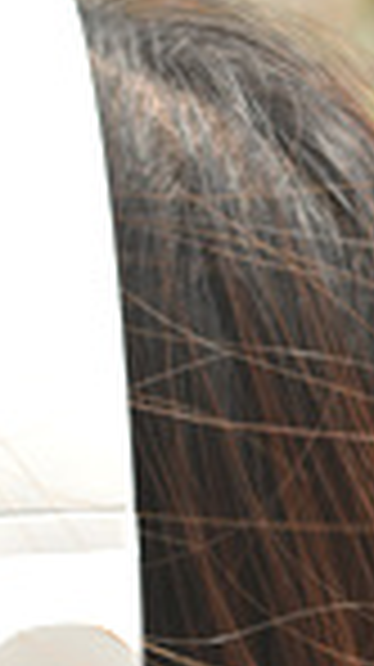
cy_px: 590
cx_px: -72
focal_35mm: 350
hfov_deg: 3.5
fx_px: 6187
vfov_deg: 6.2
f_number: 5.6
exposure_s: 1/160
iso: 100
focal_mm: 55
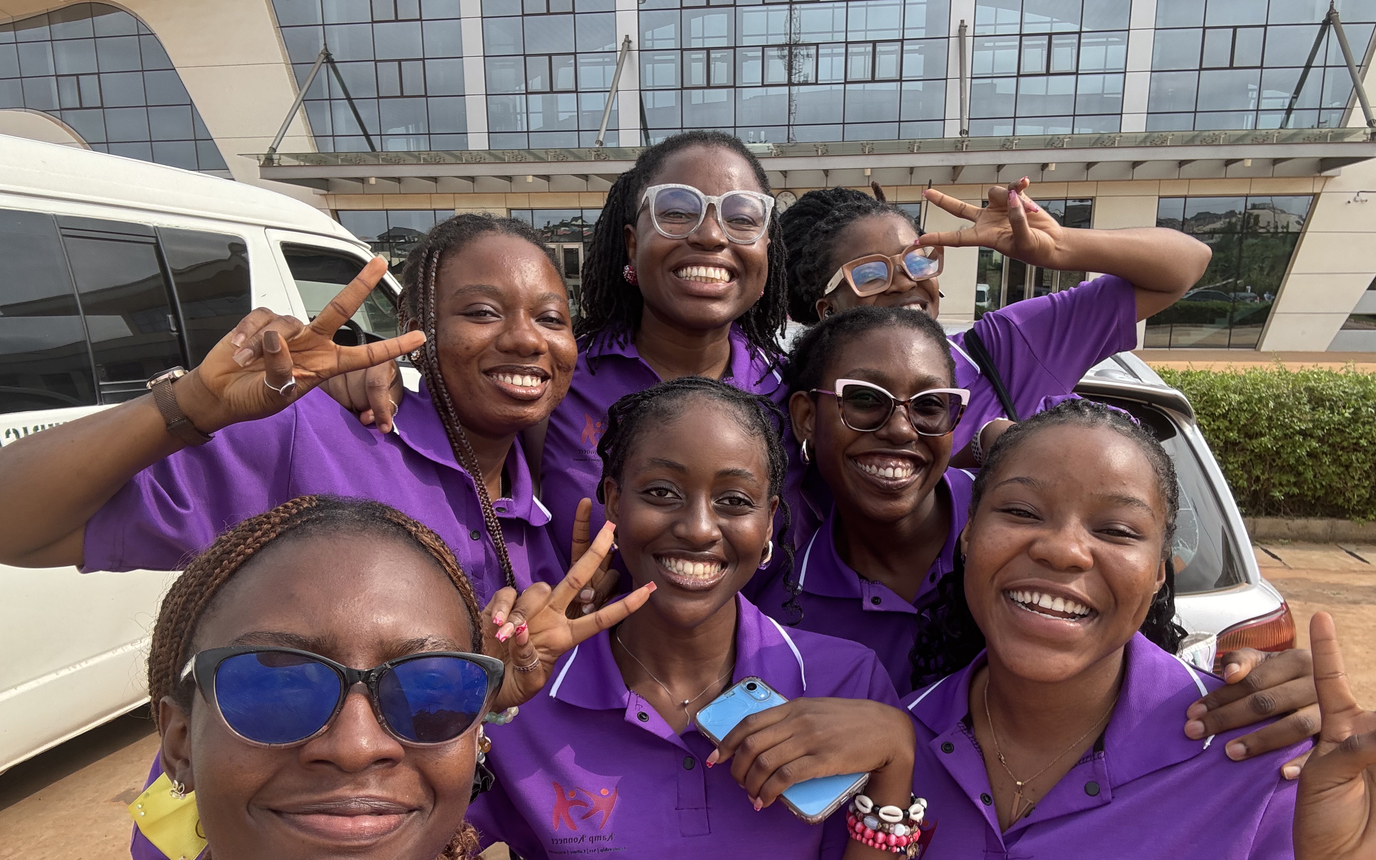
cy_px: 522
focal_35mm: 25
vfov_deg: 48.9
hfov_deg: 72.5
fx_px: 937
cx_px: 700
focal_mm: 2.69
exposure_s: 1/344
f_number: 1.9
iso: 25
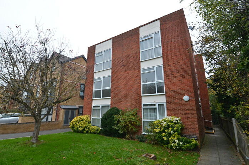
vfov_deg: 67.1
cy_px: 82
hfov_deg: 90.1
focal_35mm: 18
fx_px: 124
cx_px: 124
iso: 320
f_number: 5.6
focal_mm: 12
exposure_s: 1/125
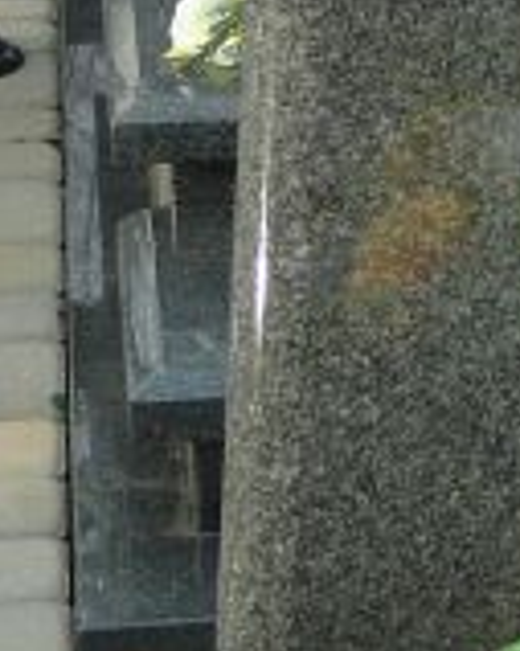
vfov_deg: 9.9
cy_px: -20
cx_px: 1171
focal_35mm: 193
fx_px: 3716
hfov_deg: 7.6
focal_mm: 7.3
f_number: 3.4
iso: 80
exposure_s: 1/160
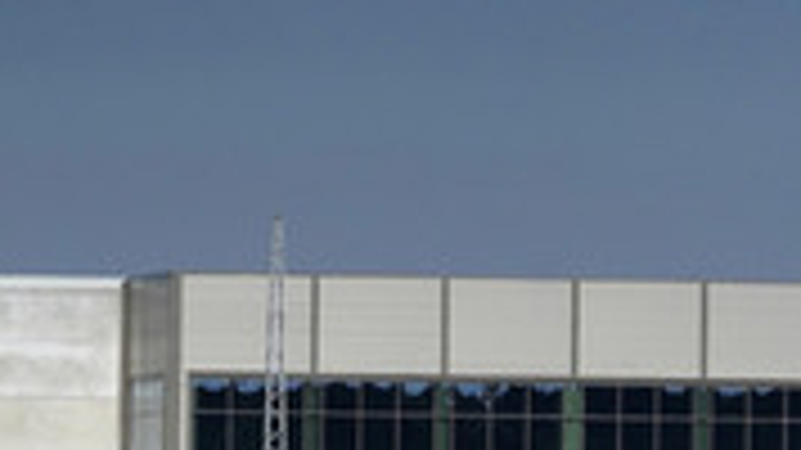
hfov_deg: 4.1
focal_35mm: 531
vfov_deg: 2.3
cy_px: 603
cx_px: 281
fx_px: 11275
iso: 640
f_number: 9
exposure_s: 1/6400
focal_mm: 200
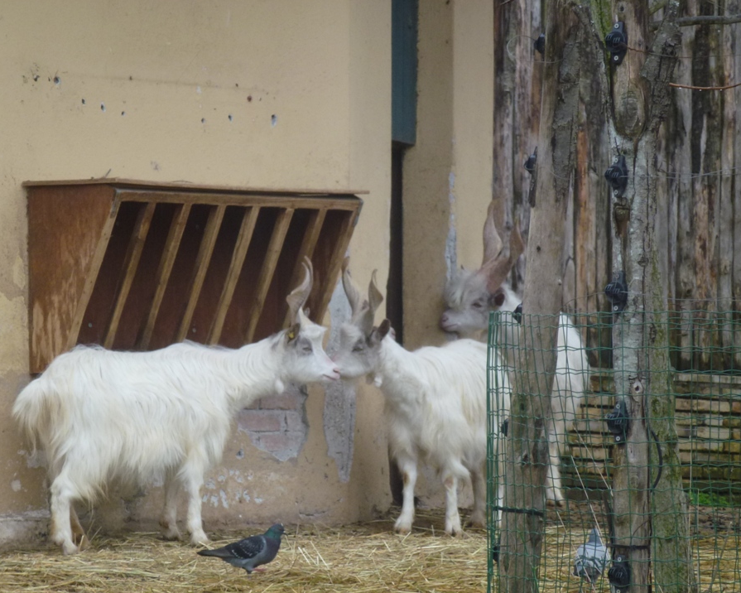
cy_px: 303
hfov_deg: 7.0
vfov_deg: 5.6
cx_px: 334
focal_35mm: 278
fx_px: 6097
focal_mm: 44.5
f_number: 5.6
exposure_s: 1/100
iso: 200
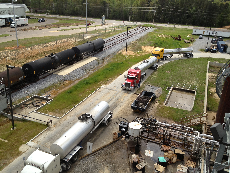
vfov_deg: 40.7
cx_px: 115
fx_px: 233
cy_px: 86
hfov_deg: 52.6
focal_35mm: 35
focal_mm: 4.28
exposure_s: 1/1493
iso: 50
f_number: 2.4
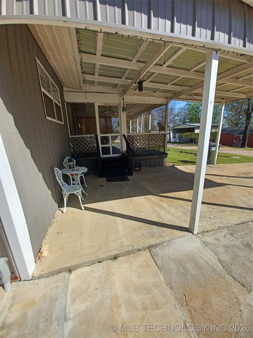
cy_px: 169
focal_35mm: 13
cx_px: 126
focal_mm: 1.42
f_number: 2.2
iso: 40
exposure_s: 1/1992
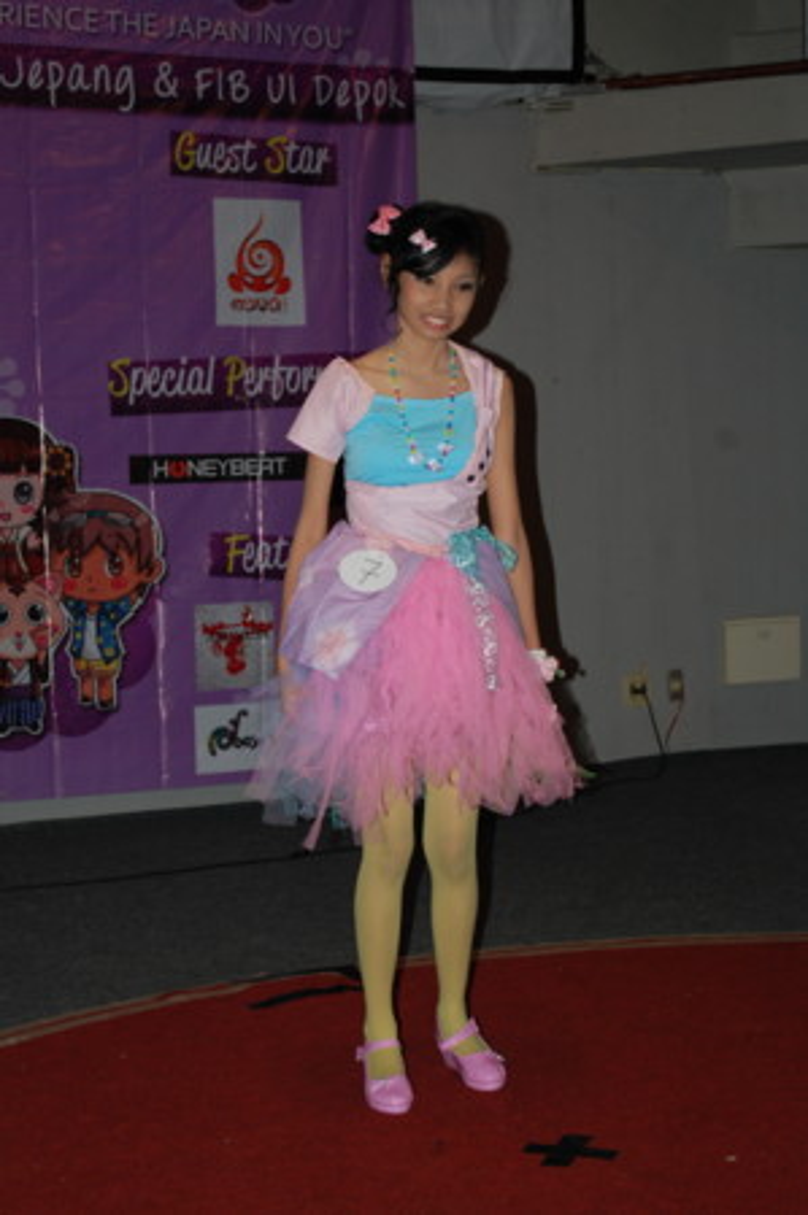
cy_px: 608
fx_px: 2025
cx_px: 404
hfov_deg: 22.6
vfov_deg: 33.4
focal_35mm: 60
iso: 400
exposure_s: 1/60
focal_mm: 40
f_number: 5.3
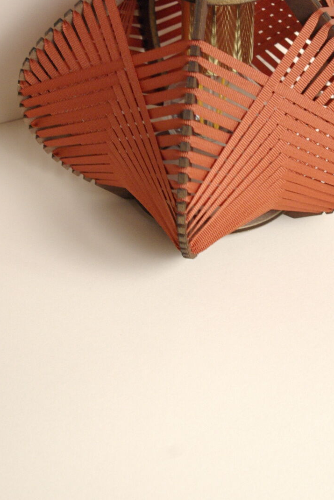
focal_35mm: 97
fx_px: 1349
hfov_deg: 14.1
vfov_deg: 20.8
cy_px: 120
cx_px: 196
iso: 1000
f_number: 5.6
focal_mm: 38
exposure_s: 1/50
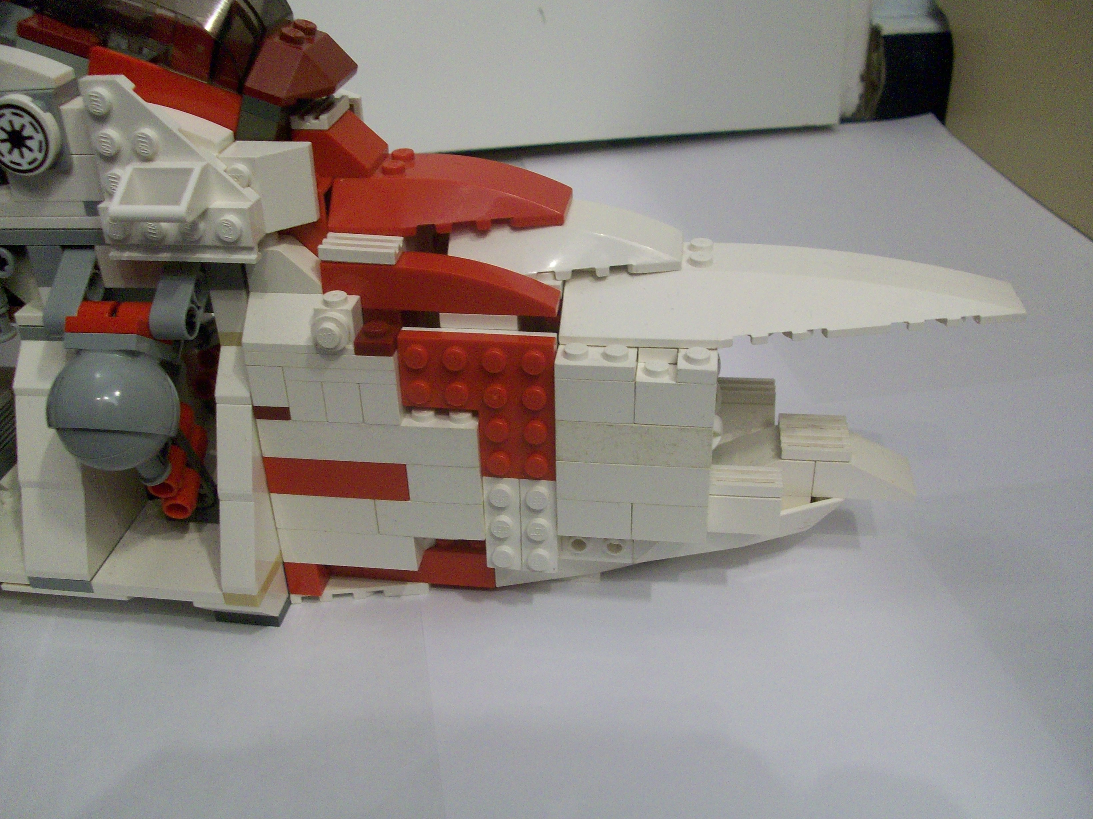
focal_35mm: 34
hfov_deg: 54.0
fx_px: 1074
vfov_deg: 41.8
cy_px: 410
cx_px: 546
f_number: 2.8
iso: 160
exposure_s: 1/10.6
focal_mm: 5.7
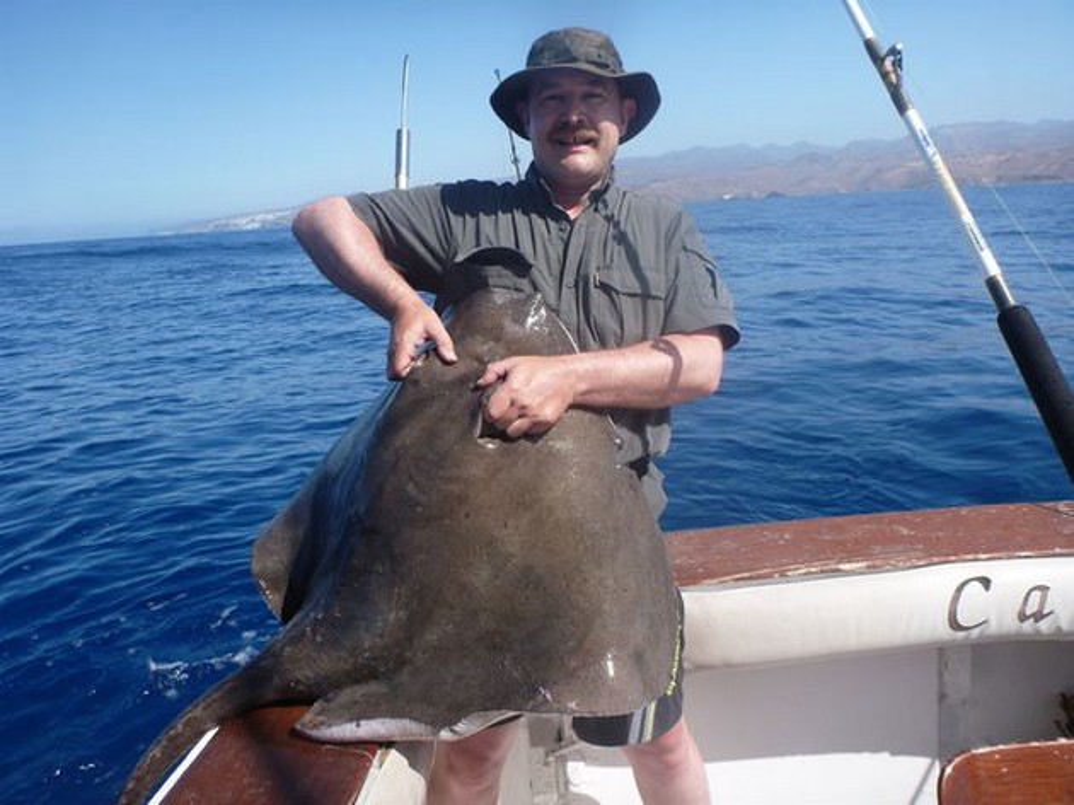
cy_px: 402
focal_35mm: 28
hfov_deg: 63.5
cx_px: 537
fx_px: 868
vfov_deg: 49.7
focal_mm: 4.9
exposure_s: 1/800
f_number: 3.3
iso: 100
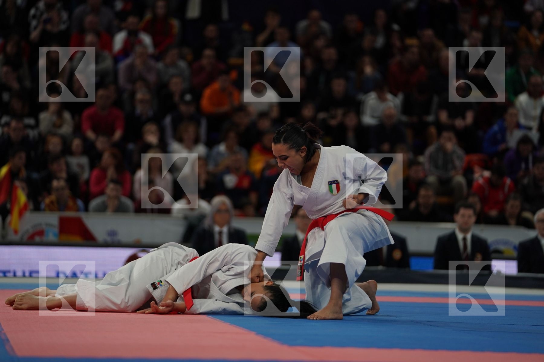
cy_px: 181
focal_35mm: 174
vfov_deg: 7.9
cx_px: 272
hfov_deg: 11.8
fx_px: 2629
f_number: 2.8
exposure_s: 1/500
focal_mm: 174
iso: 320
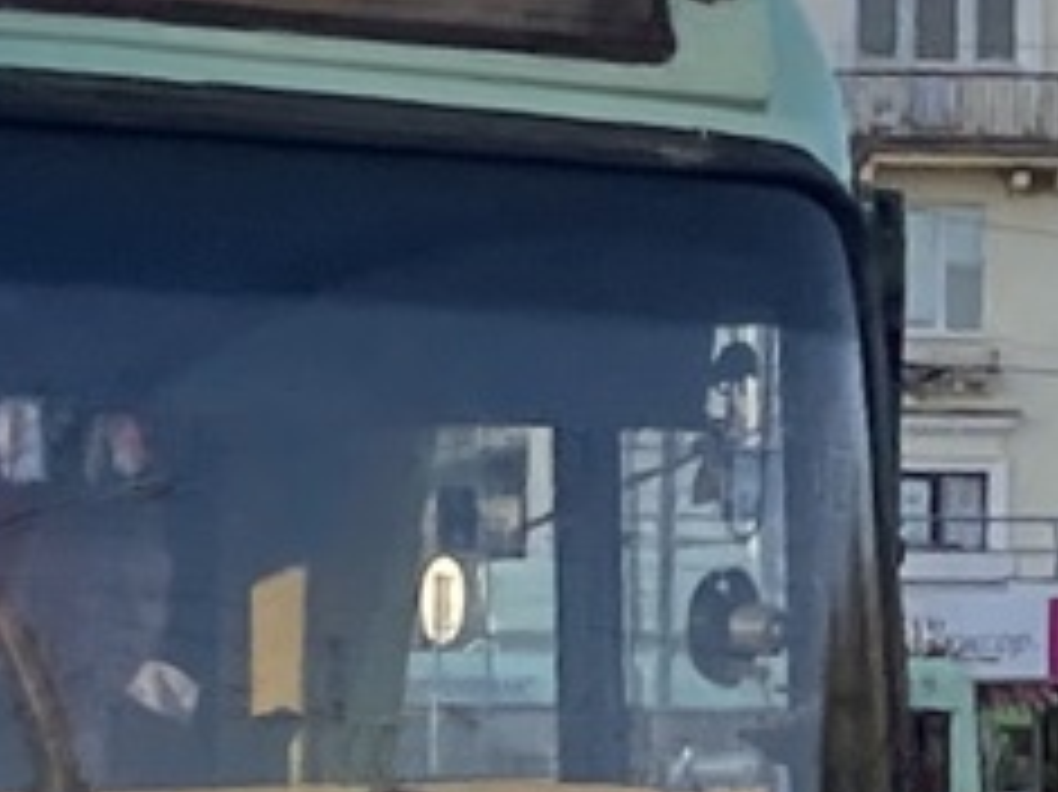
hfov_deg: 13.0
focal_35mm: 133
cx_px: -1013
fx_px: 4063
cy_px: 580
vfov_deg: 11.1
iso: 32
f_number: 1.6
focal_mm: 4.2
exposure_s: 1/1984
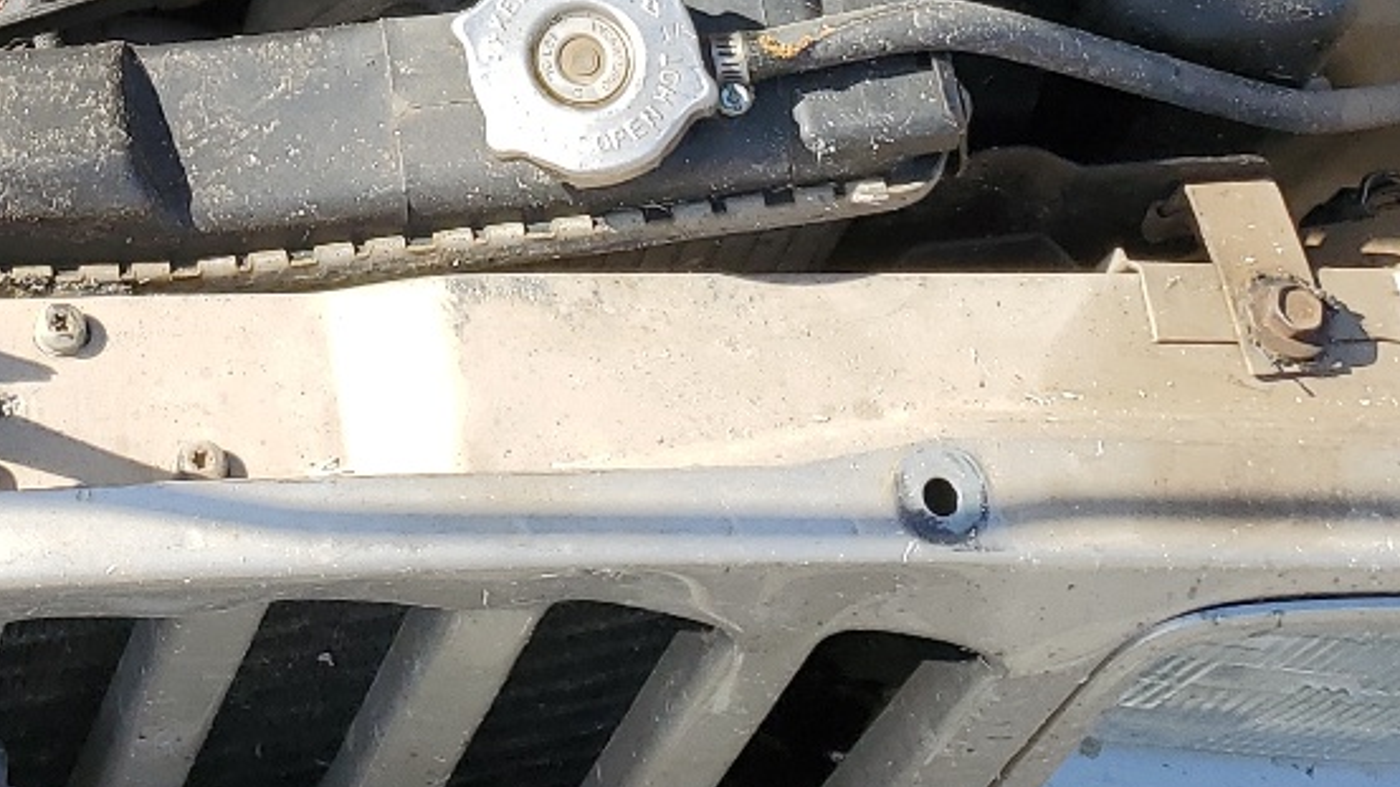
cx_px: 187
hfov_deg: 25.2
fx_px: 3044
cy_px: -372
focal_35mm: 82
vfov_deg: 13.9
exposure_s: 1/1250
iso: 50
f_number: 1.5
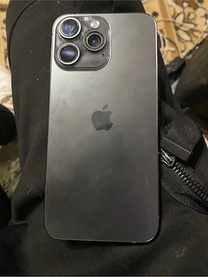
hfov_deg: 53.1
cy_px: 138
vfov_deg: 67.3
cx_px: 104
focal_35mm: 26
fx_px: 208
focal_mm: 4.25
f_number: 1.8
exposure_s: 1/25
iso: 800
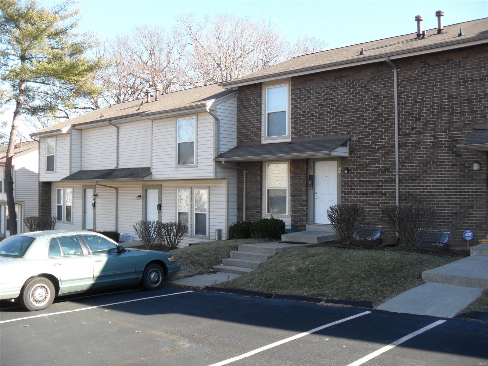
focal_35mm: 35
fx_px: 493
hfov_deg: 52.6
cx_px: 244
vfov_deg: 40.7
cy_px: 183
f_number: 3
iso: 80
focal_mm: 6.3
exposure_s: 1/350
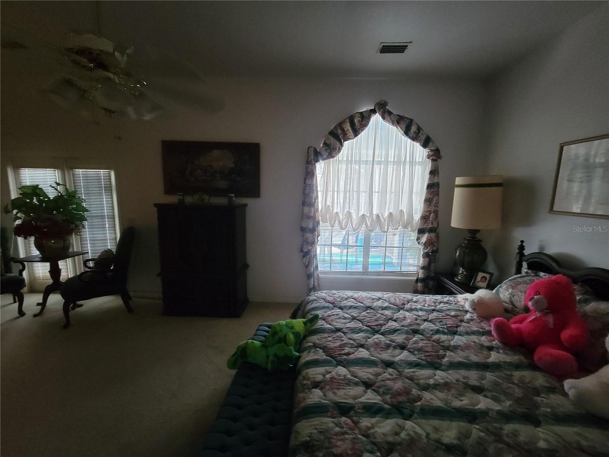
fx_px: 229
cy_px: 228
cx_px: 304
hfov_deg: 106.2
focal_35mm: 13
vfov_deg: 89.9
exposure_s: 1/24
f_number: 2.2
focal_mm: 2.2
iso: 640
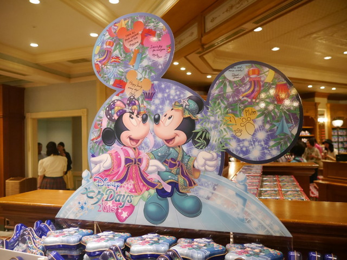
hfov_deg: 63.4
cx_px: 174
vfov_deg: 49.7
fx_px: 281
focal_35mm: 28
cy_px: 130
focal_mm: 14
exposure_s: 1/60
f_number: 3.5
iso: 1600
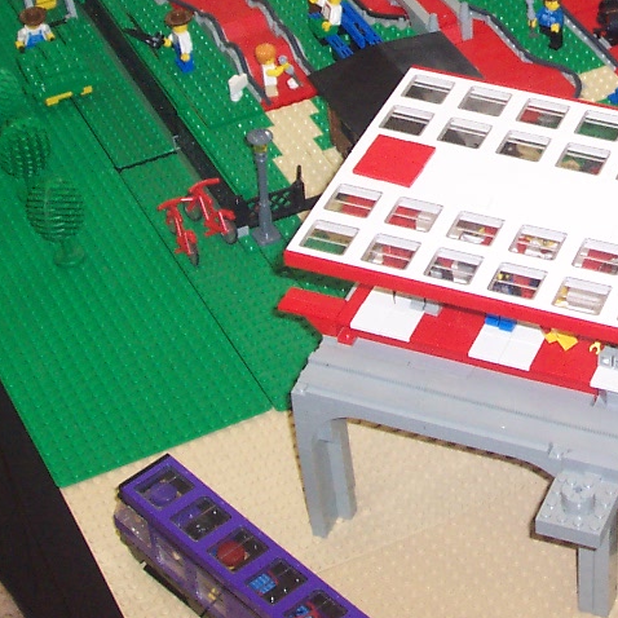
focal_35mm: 102
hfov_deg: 16.6
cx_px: 643
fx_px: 2060
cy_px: 41
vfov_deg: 16.8
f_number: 3
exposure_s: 1/60
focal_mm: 7
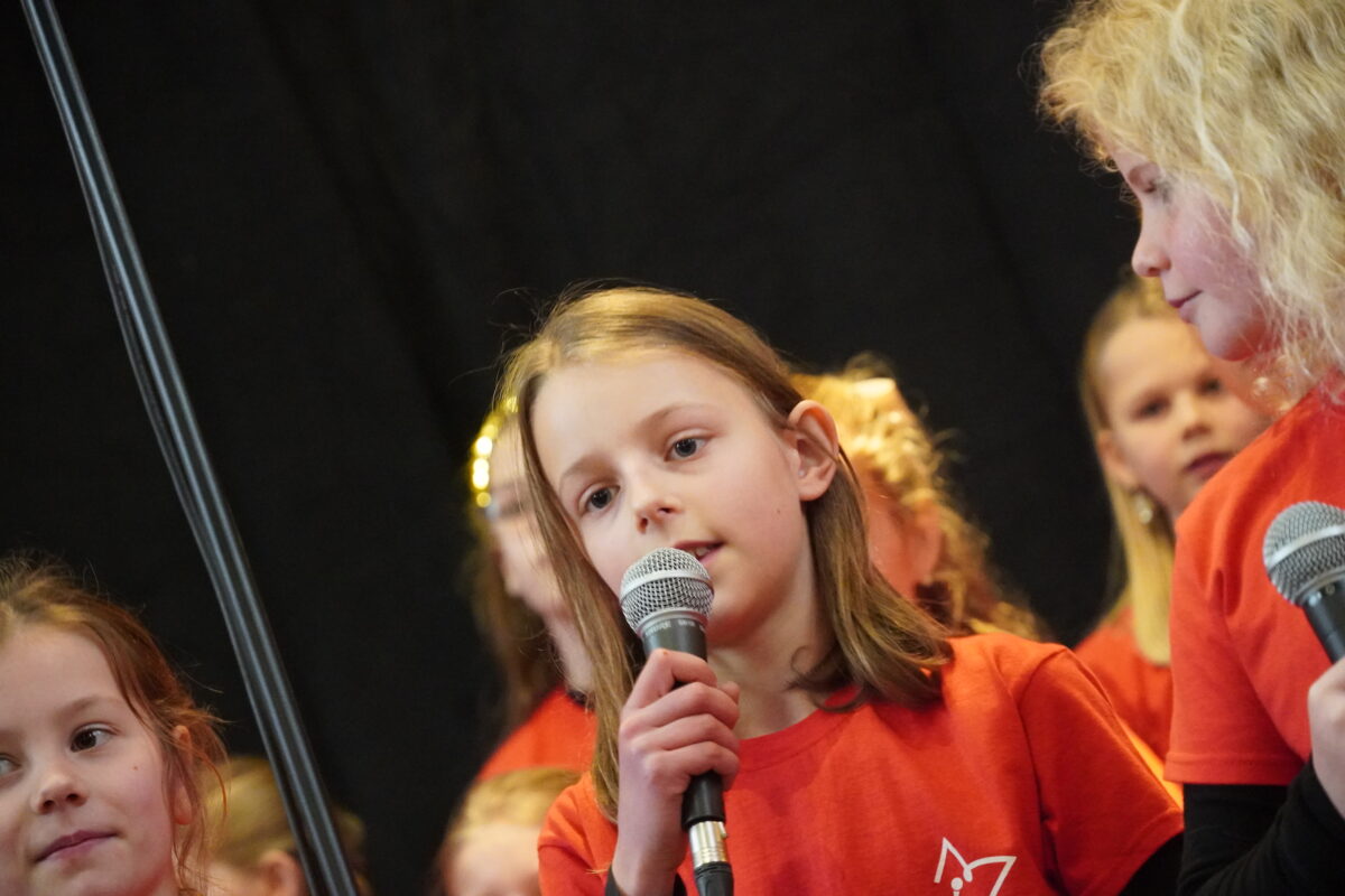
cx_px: 672
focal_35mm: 189
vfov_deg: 7.3
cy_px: 448
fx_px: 7061
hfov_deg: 10.9
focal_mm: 126
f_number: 5.6
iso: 8000
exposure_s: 1/60
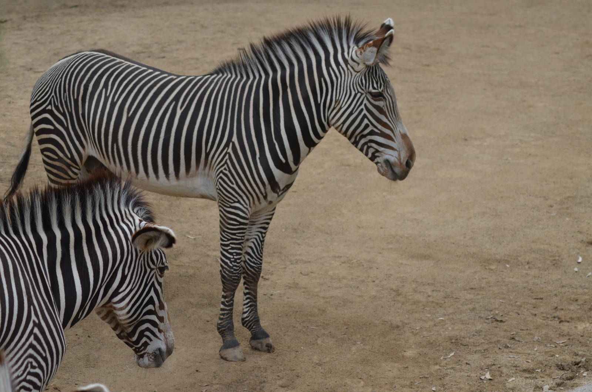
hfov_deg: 14.9
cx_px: 296
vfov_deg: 9.9
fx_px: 2265
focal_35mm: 138
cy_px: 196
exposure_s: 1/500
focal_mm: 92
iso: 220
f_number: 5.6
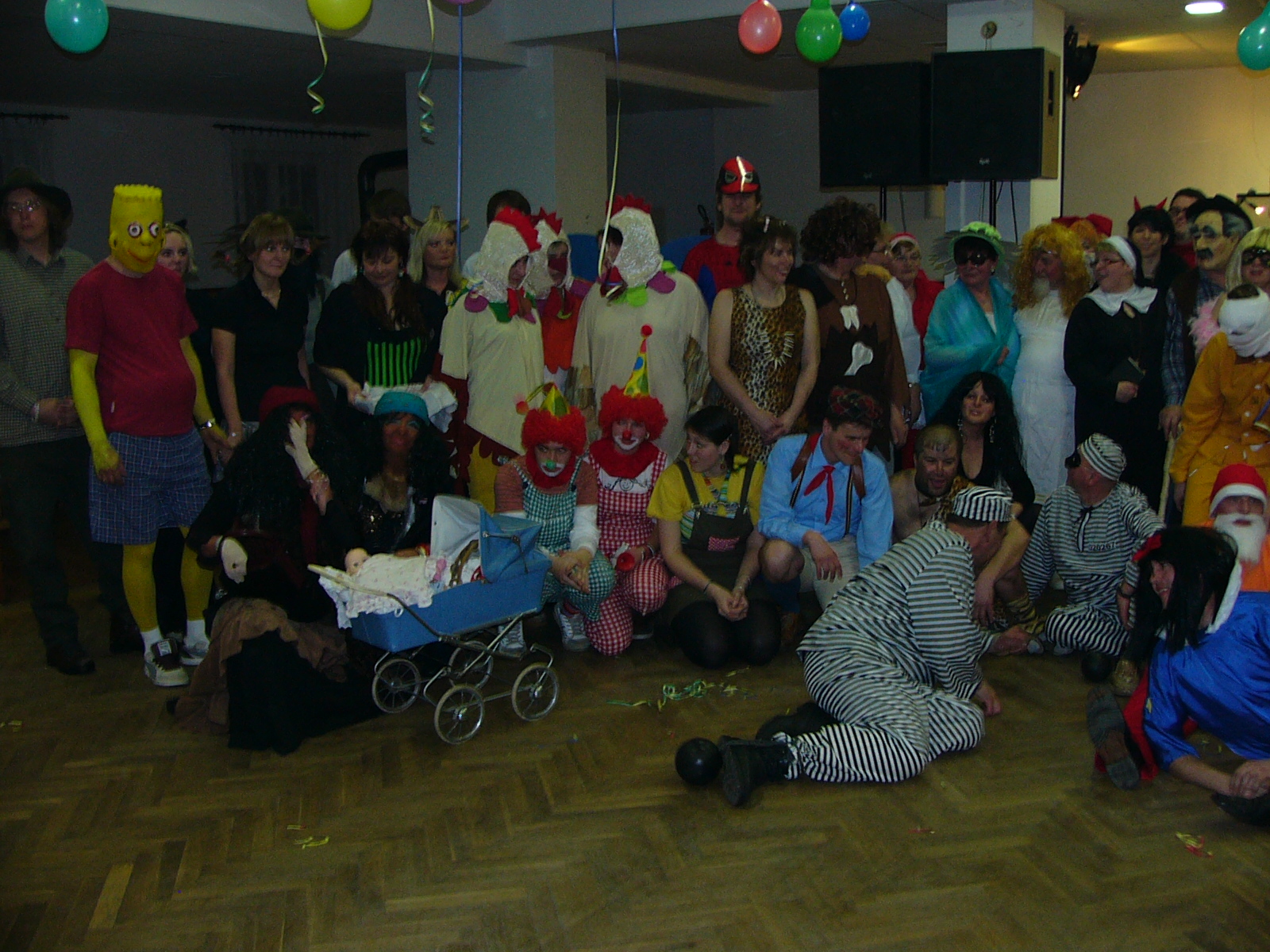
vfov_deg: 40.7
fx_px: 1284
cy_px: 476
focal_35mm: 35
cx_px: 635
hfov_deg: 52.6
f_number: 2.8
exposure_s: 1/30
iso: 100
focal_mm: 4.6
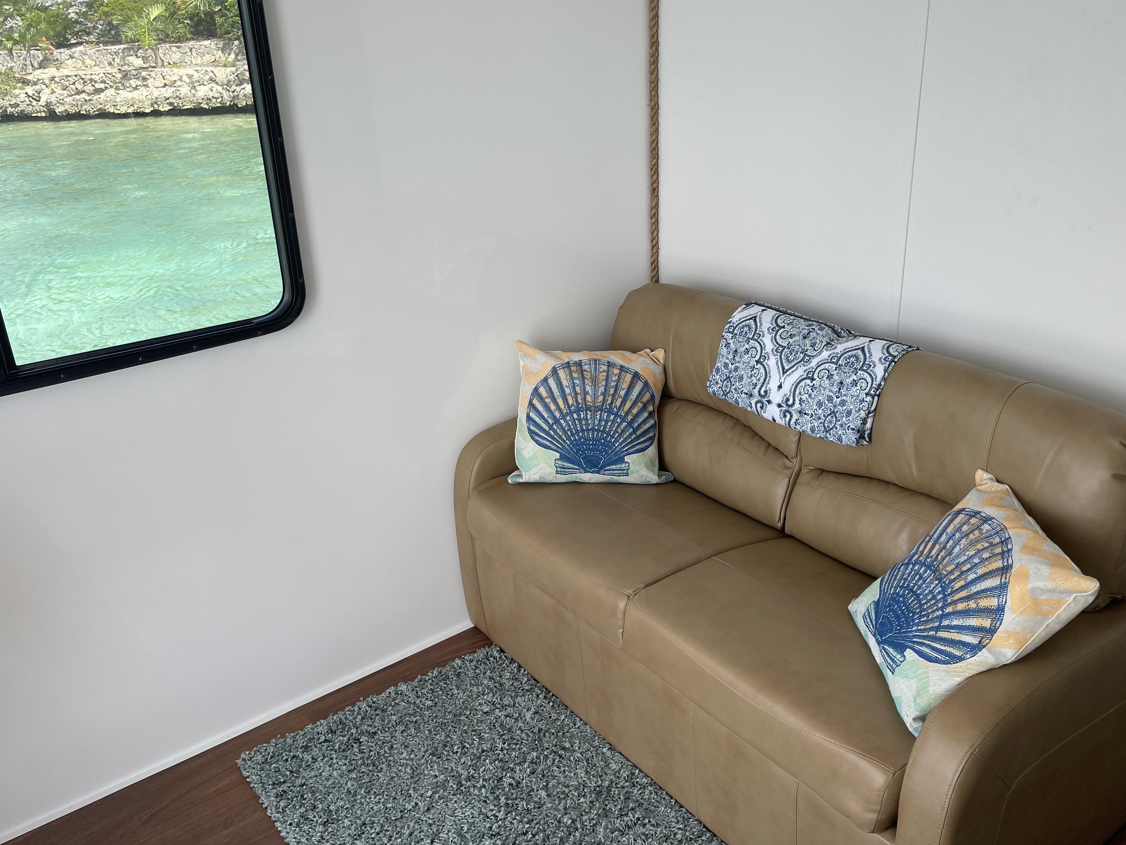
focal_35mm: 30
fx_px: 976
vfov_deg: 46.8
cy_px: 426
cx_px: 613
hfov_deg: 59.9
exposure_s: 1/358
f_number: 1.6
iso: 32
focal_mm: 5.1
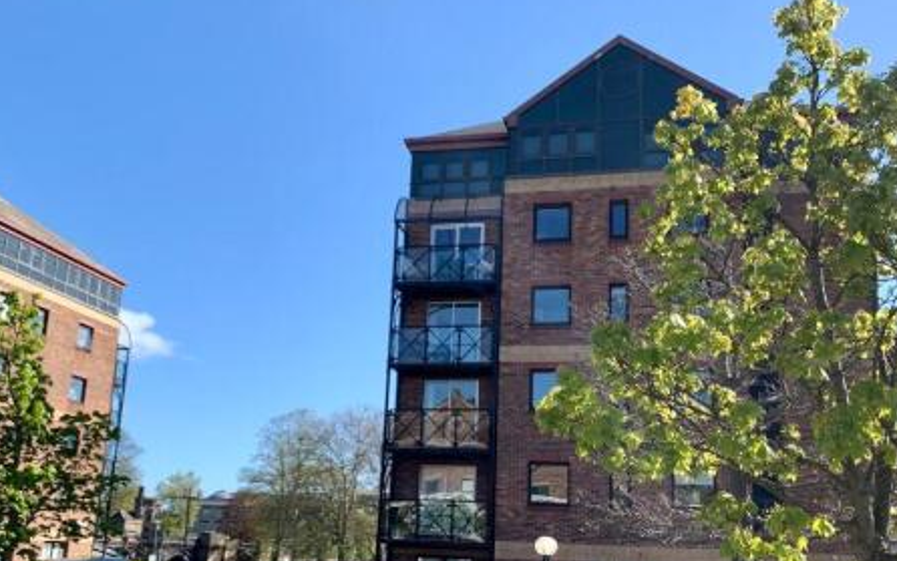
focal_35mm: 36
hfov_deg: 54.0
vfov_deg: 35.2
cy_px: 349
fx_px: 880
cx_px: 470
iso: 25
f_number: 1.8
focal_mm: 4.25
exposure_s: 1/1387
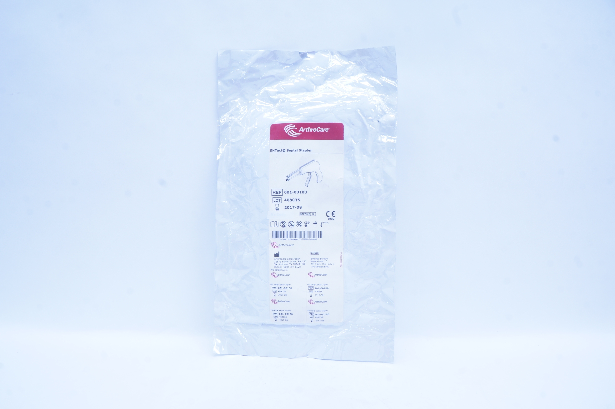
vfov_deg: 47.8
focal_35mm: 27
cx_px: 308
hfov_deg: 67.4
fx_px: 461
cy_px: 204
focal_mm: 18
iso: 400
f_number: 14
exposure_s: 1/10
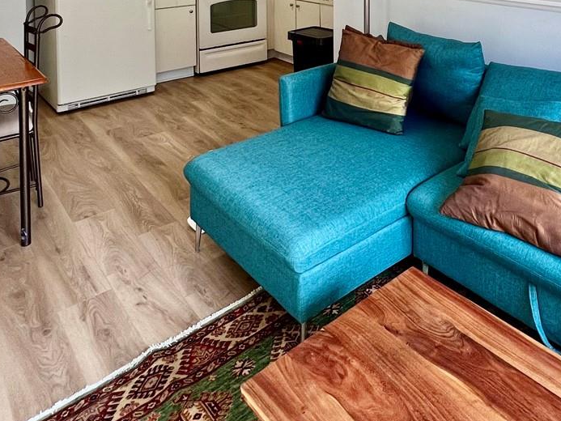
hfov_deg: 58.8
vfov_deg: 38.1
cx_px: 368
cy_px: -53
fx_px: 486
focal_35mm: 30
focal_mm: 1.57
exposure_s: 1/120
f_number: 1.8
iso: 125
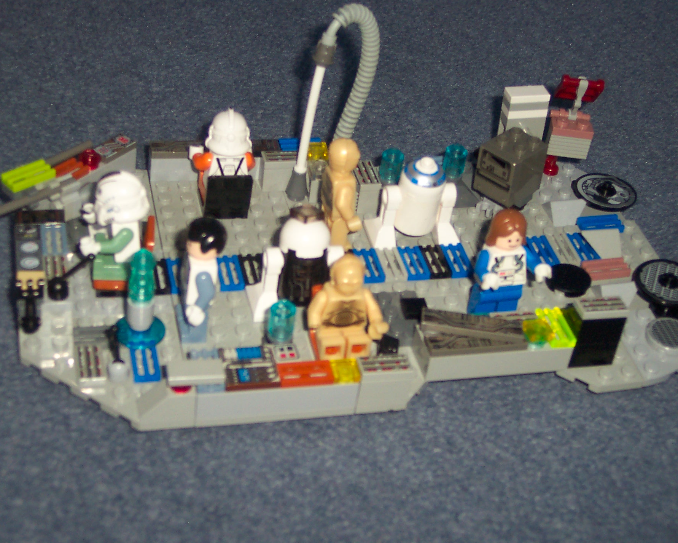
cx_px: 351
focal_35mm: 58
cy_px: 271
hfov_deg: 32.5
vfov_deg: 26.2
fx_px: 1164
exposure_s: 1/45
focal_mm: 10.7
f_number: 3.4
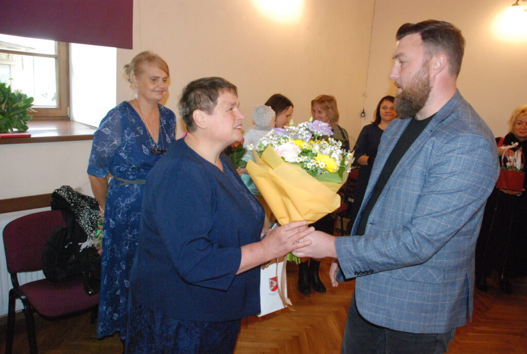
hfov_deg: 67.3
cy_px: 177
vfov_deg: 48.1
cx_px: 264
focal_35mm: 27
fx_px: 396
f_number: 6.3
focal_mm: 18
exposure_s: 1/60
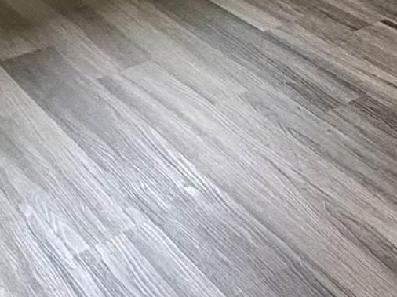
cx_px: 475
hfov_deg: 21.4
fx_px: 974
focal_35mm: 85
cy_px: -252
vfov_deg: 14.9
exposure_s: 1/60
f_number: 2.2
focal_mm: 2.22
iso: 400
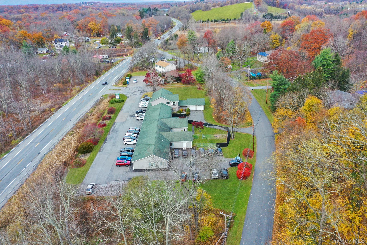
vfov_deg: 46.4
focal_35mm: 28
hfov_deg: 65.5
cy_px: 122
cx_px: 184
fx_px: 285
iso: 200
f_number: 4.5
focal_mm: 10.26
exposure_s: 1/200
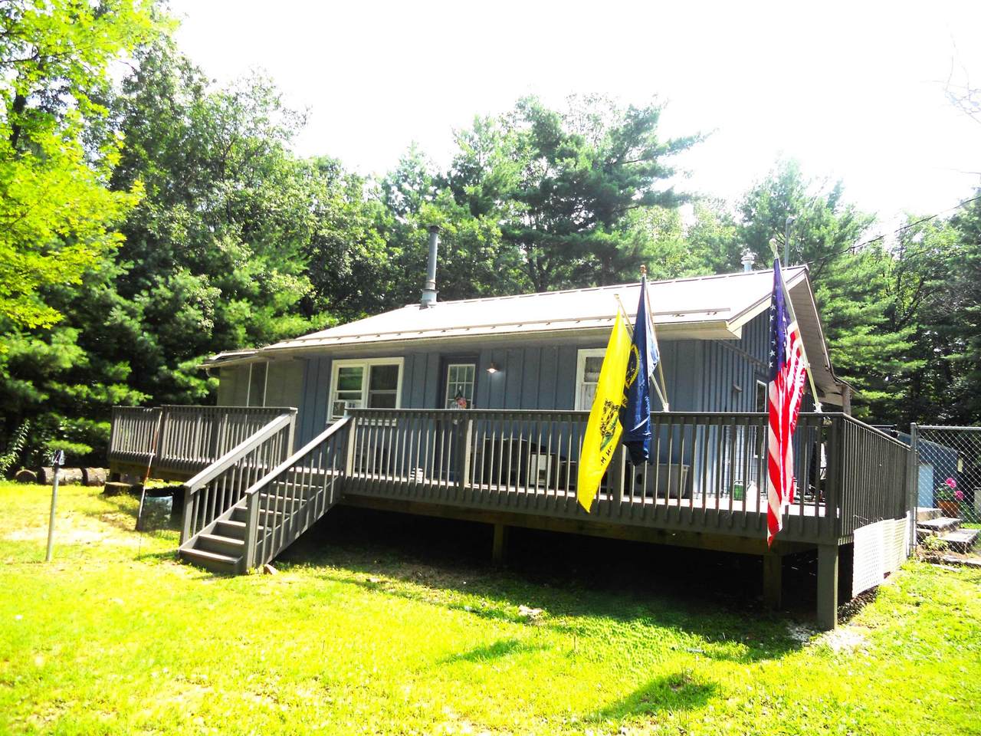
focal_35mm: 27
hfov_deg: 65.3
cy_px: 368
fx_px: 765
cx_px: 490
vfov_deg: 51.4
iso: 80
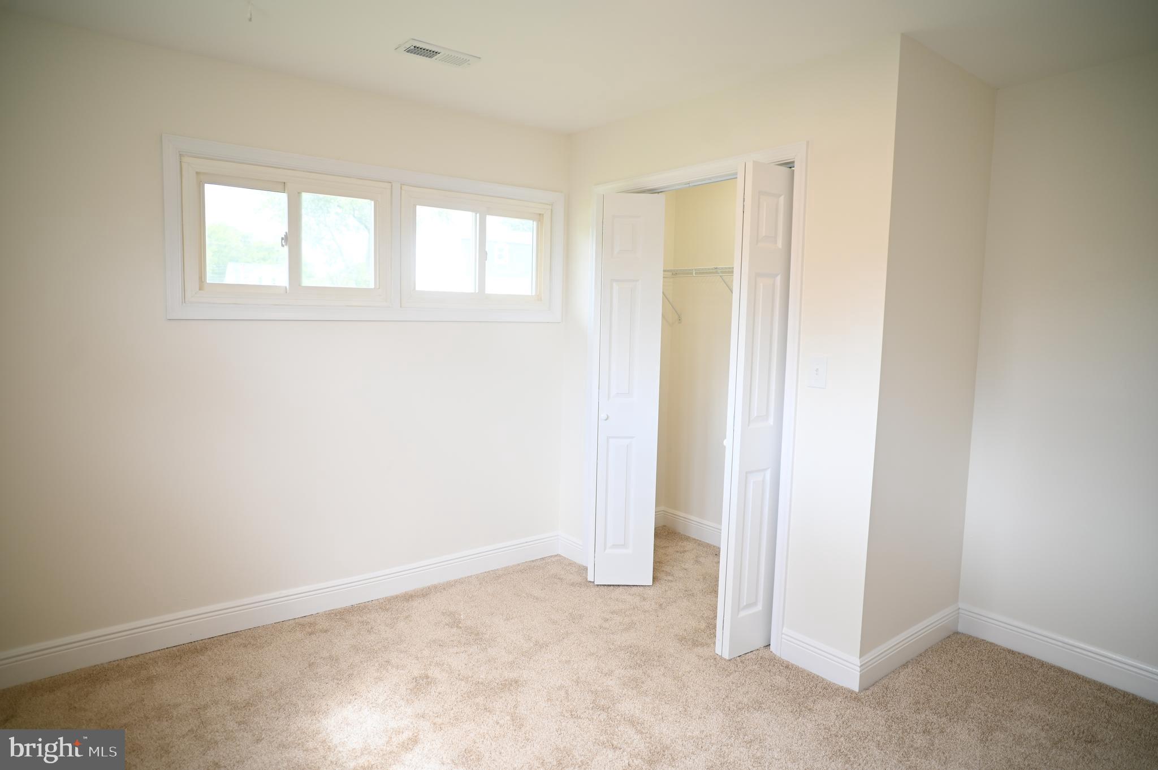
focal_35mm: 20
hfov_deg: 84.0
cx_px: 579
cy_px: 385
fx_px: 643
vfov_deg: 61.8
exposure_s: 1/60
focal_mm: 20
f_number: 2.8
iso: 100
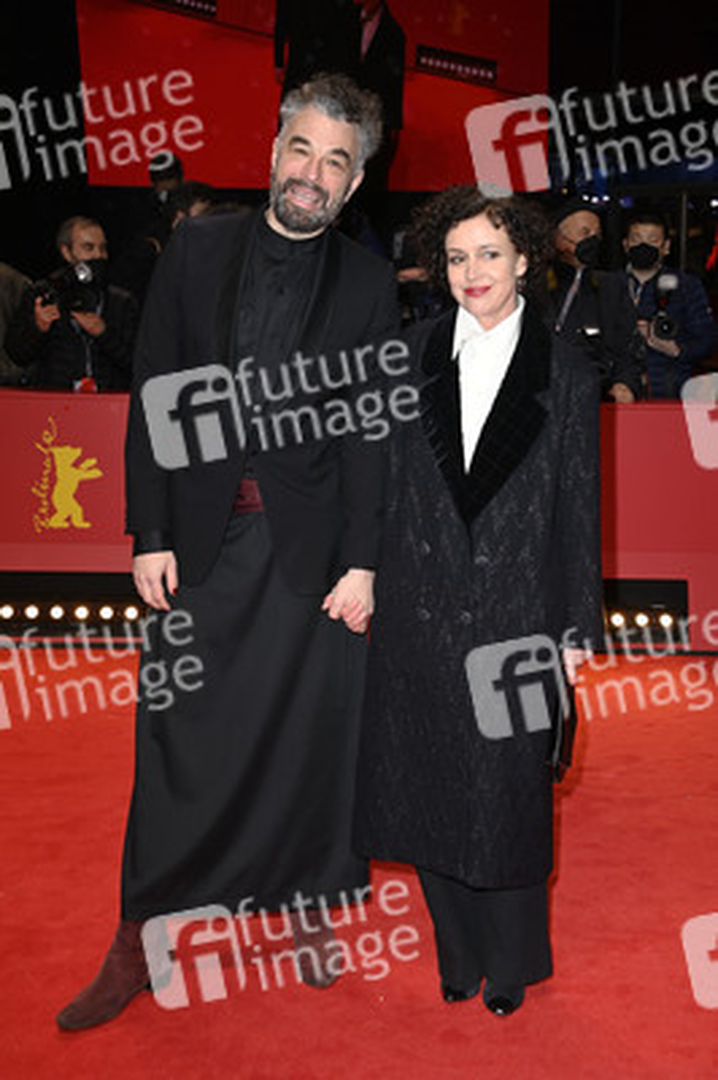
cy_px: 540
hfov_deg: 28.0
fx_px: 1438
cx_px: 359
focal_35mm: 48
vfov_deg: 41.1
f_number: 5.6
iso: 640
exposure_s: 1/160
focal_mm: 48
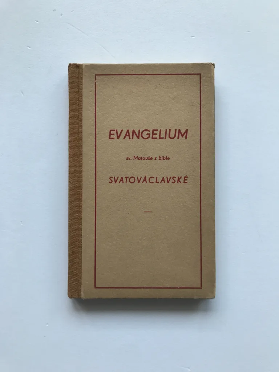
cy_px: 186
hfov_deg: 49.7
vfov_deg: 63.4
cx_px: 140
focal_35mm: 28
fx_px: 301
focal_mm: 3.99
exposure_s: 1/33
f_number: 1.8
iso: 25
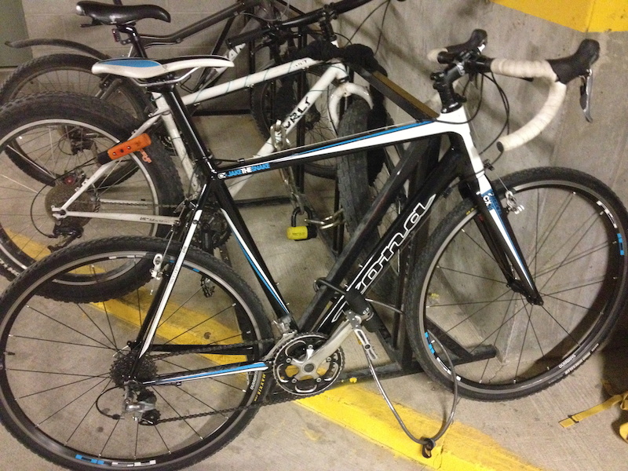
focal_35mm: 35
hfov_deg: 52.6
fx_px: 635
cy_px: 236
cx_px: 314
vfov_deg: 40.7
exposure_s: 1/15
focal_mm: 4.28
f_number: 2.4
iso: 800
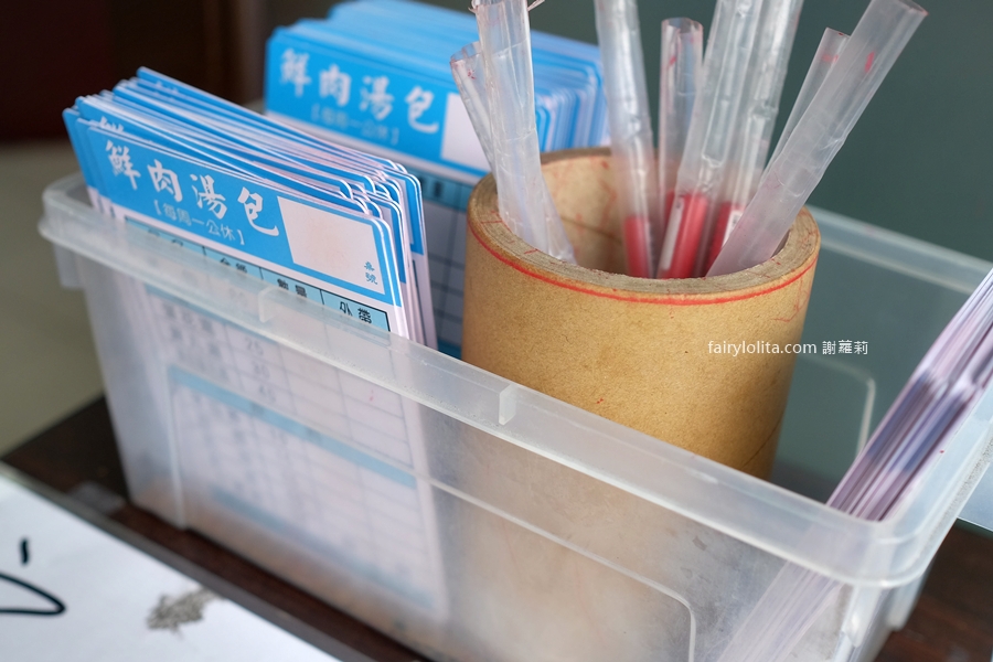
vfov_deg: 37.9
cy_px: 331
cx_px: 496
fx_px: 965
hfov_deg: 54.4
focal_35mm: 35
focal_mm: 23
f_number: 2.8
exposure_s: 1/250
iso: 320
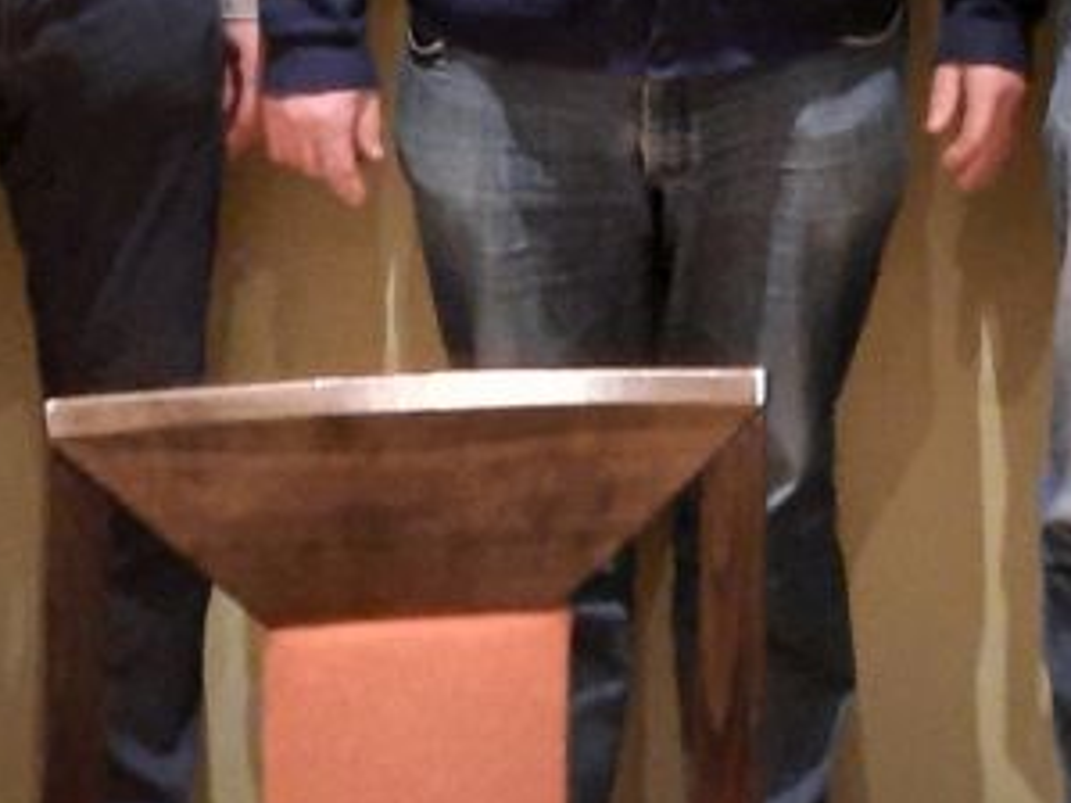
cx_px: 1053
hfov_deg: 18.0
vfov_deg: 12.9
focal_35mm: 107
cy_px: -498
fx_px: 3309
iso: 800
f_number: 2
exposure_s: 1/20
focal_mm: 4.6
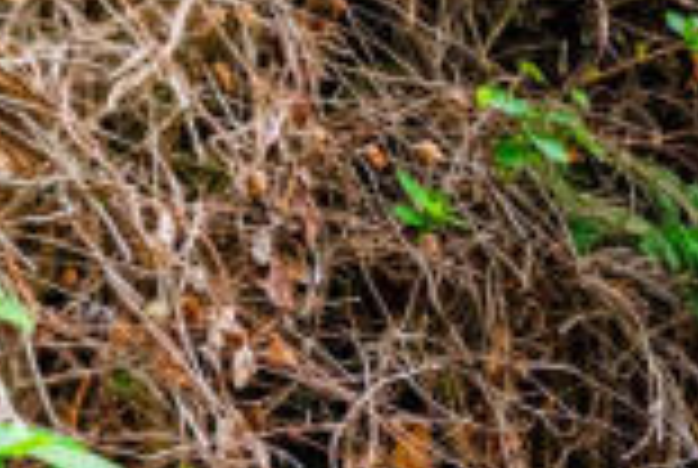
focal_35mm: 59
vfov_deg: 17.0
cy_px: 938
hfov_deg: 19.8
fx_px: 1146
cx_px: 1364
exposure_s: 1/160
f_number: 4
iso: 1250
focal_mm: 14
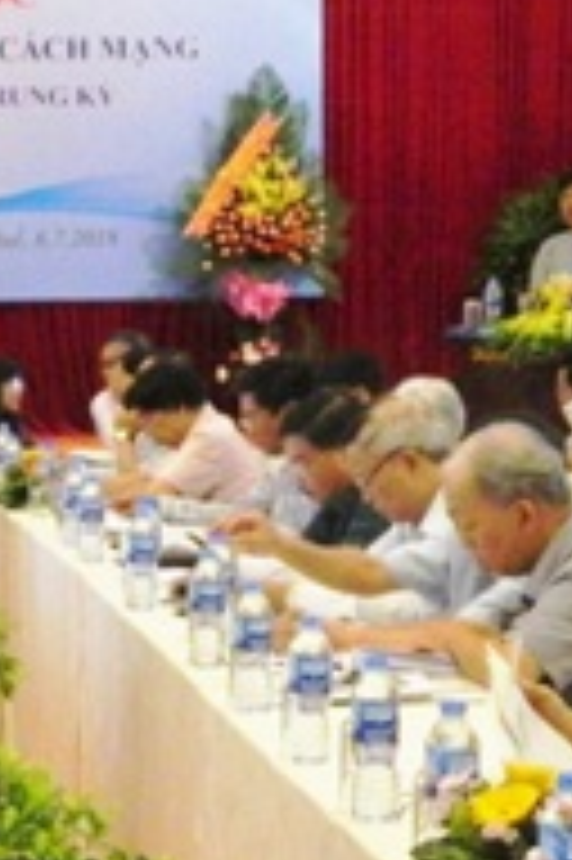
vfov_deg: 14.3
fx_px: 3414
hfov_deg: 9.5
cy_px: 630
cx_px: -36
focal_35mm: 143
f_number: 3.5
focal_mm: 7.3
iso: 400
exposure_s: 1/25
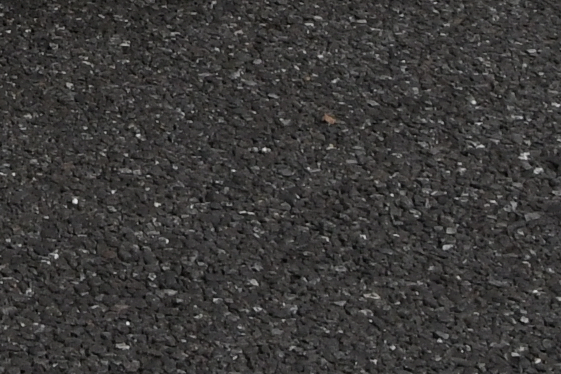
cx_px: -377
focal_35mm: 238
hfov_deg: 8.4
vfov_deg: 5.6
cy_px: -521
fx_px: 3708
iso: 800
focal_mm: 24
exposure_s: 1/640
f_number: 14
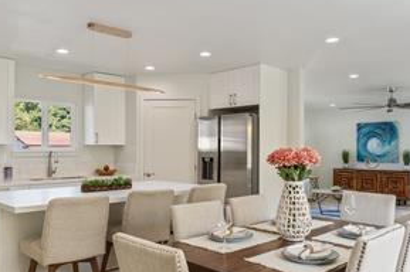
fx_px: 370
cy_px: 147
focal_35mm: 33
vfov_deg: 40.4
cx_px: 211
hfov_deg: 57.9
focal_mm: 14.7
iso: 400
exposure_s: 1/160
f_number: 4.5
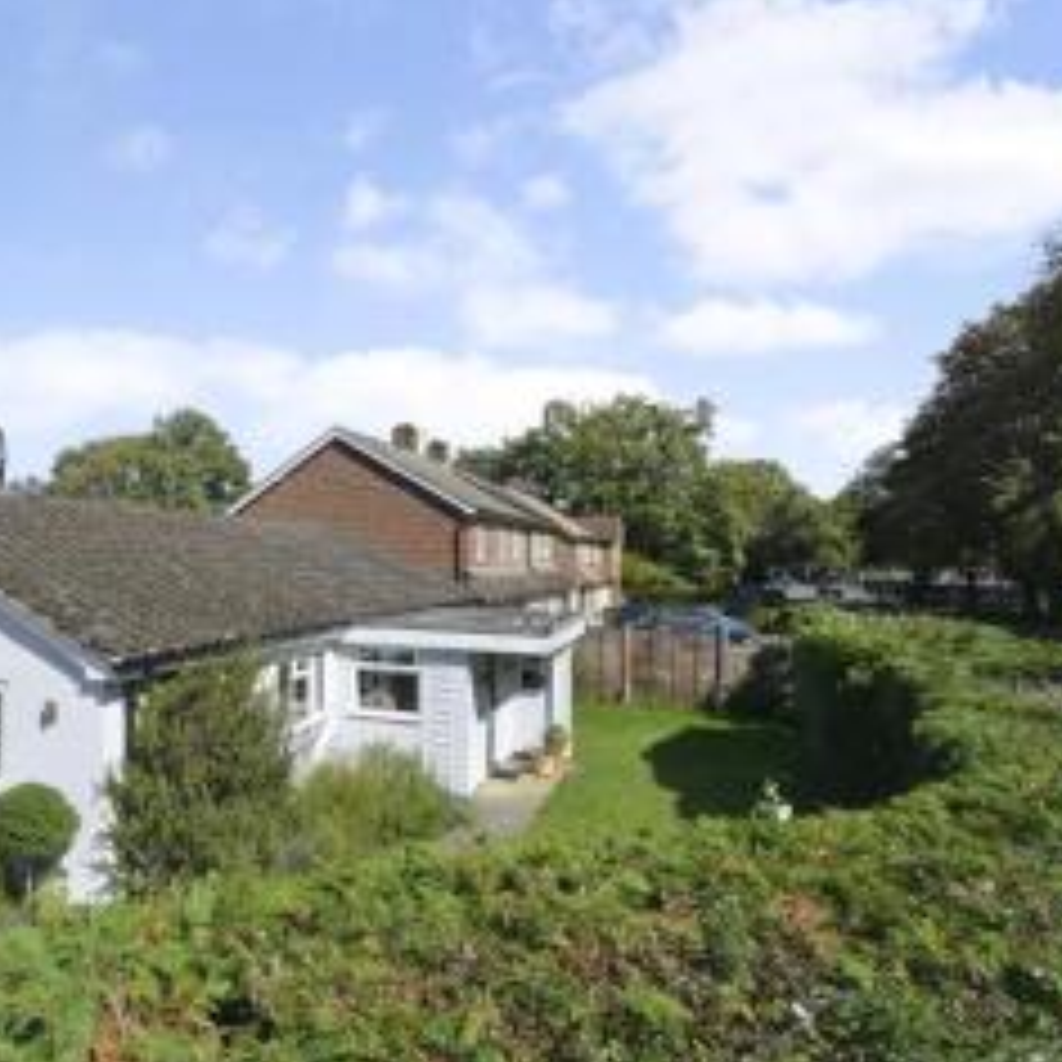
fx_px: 833
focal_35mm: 24
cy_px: 560
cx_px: 178
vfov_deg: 65.0
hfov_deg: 58.8
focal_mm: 14
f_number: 14
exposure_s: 1/320
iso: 400
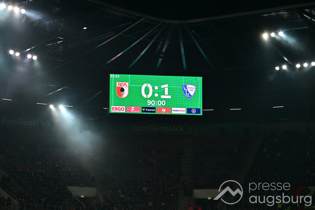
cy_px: 105
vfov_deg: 11.0
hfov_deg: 16.4
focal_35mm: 125
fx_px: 1093
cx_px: 158
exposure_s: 1/250
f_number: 4.8
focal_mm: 125
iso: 360
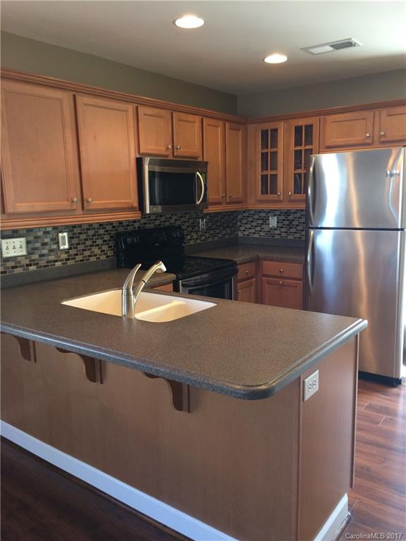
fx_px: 454
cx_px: 203
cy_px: 270
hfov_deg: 48.2
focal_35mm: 29
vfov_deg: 61.7
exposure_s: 1/30
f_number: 2.2
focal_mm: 4.15
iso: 100
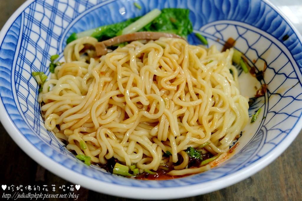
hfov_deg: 40.3
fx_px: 411
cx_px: 151
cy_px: 100
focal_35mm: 49
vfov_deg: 27.5
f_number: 5
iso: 1000
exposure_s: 1/40
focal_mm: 32.5
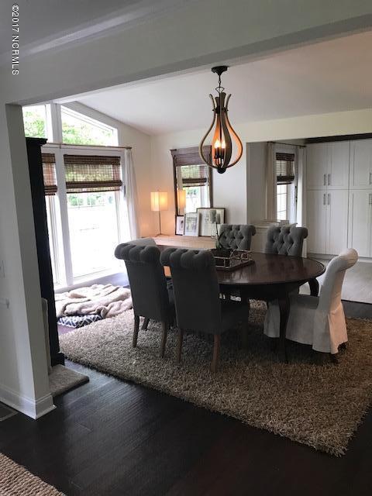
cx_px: 186
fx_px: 401
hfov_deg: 49.7
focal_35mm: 28
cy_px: 248
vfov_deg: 63.4
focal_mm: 3.99
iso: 25
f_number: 1.8
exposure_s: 1/30
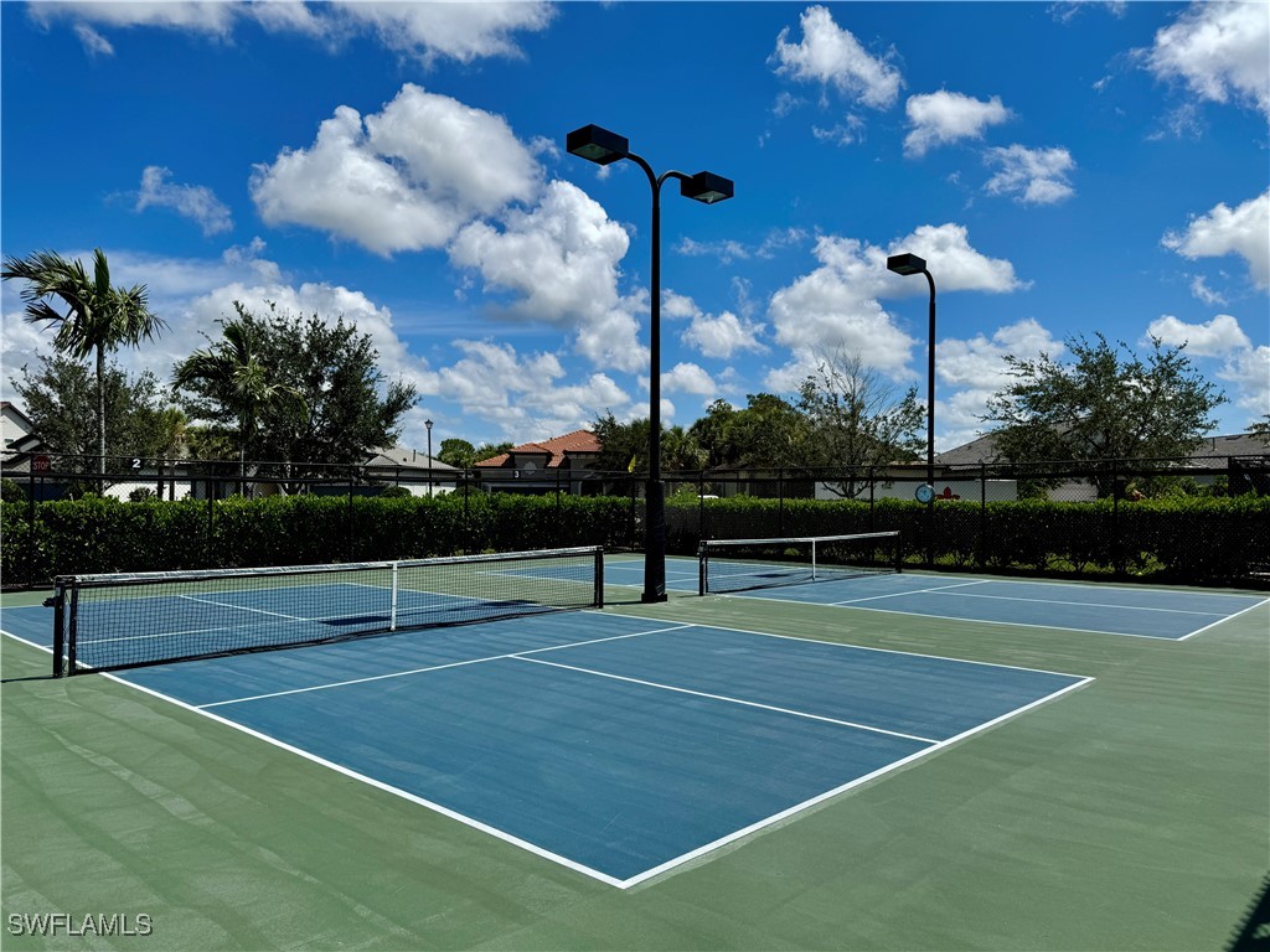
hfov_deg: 71.6
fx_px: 881
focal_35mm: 24
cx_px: 635
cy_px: 476
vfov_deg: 56.8
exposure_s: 1/7937
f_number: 1.78
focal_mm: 6.76
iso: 80
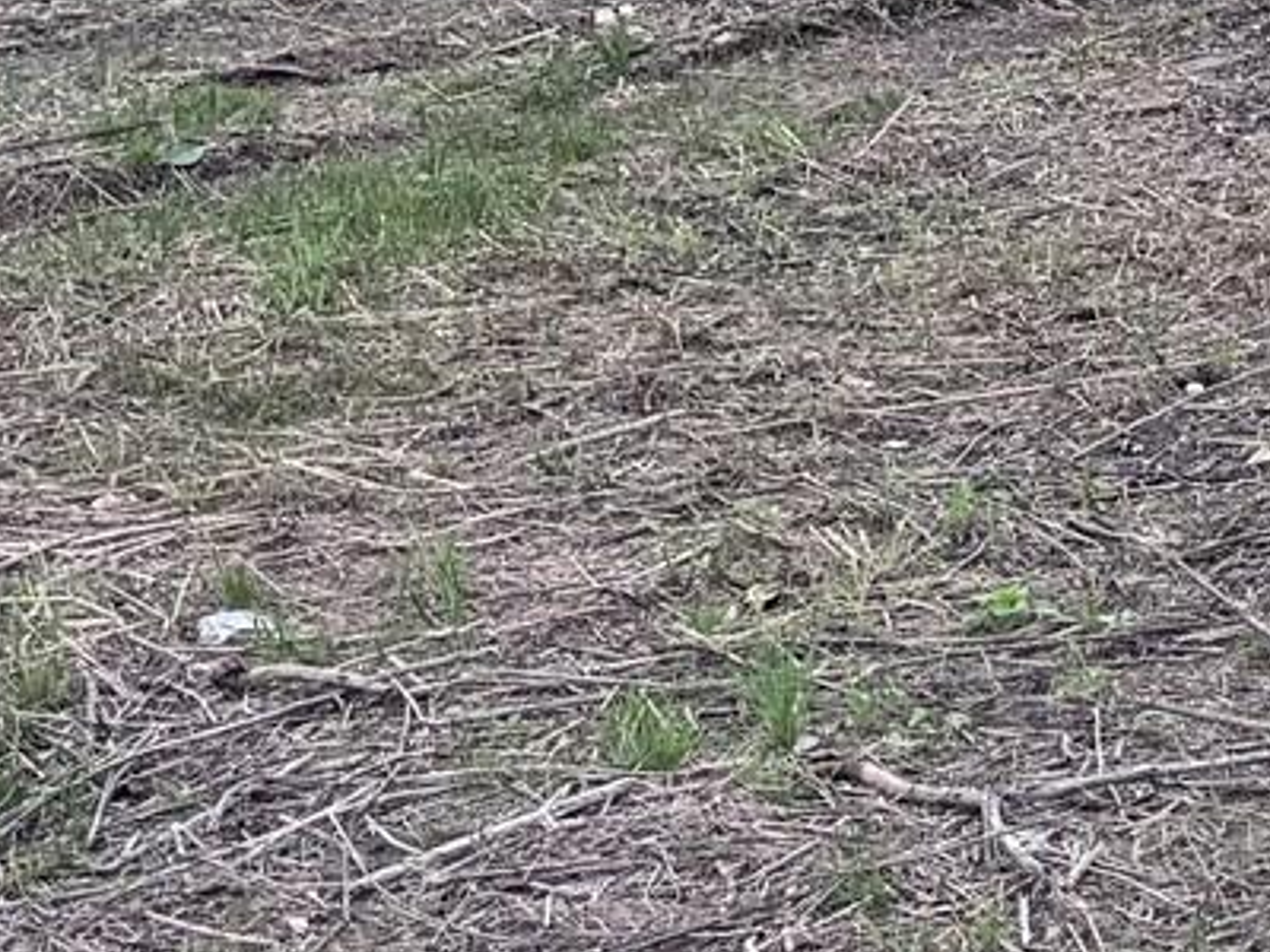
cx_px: 2762
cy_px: -549
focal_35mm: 123
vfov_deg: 11.5
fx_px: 4513
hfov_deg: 13.2
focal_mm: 6.76
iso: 80
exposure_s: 1/2252
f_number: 1.78
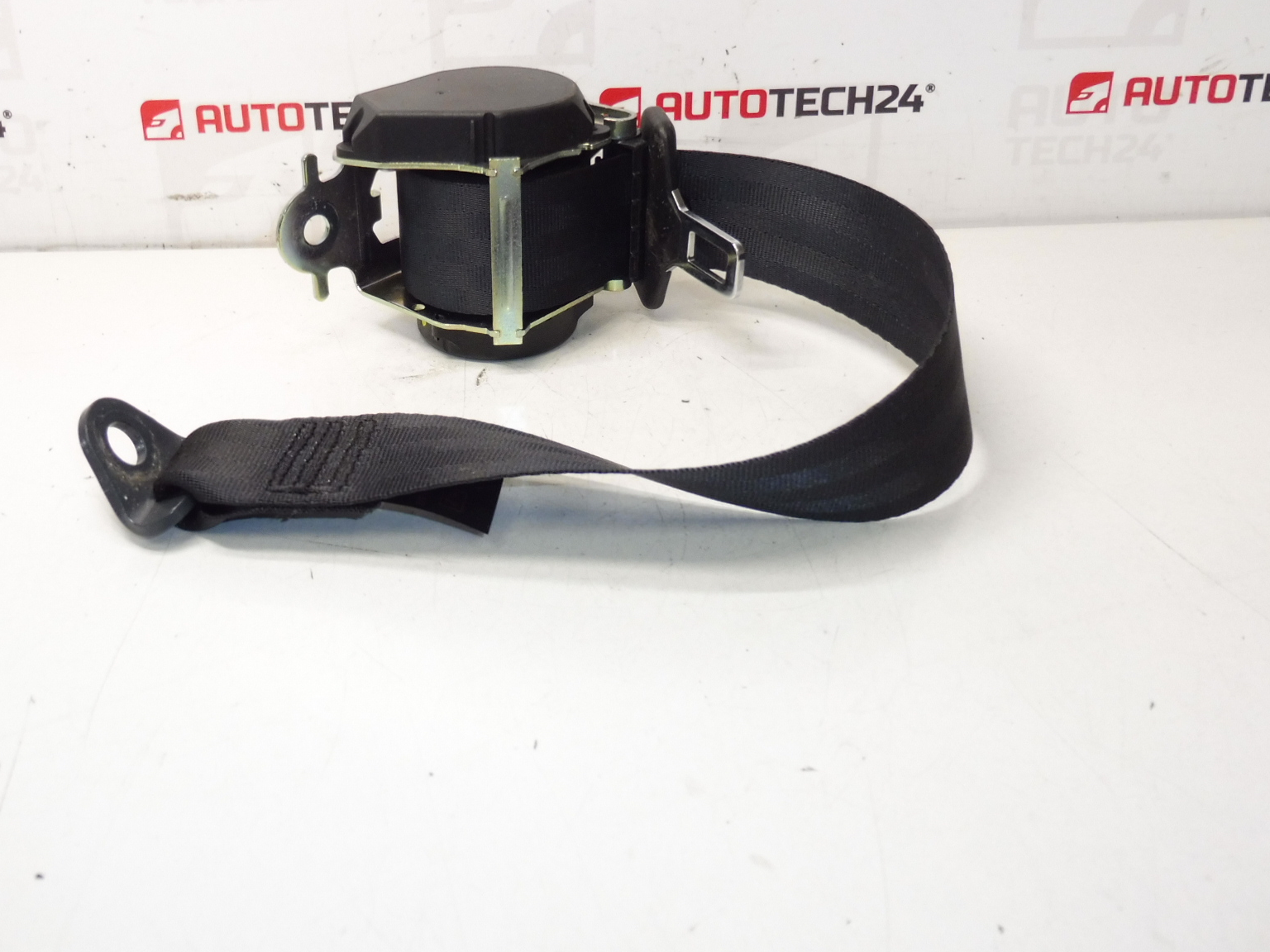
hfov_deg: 56.3
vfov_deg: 43.7
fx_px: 1174
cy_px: 342
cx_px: 500
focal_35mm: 32
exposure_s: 1/80
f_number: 3.5
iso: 200
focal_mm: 4.3
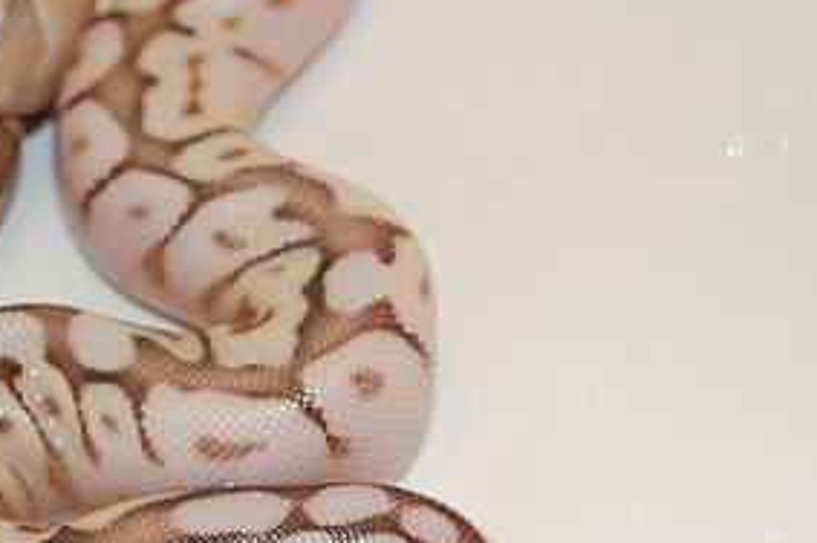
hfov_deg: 14.4
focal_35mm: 139
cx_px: -66
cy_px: 416
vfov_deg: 9.8
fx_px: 3158
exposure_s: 1/60
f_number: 4.8
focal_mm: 35
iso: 360
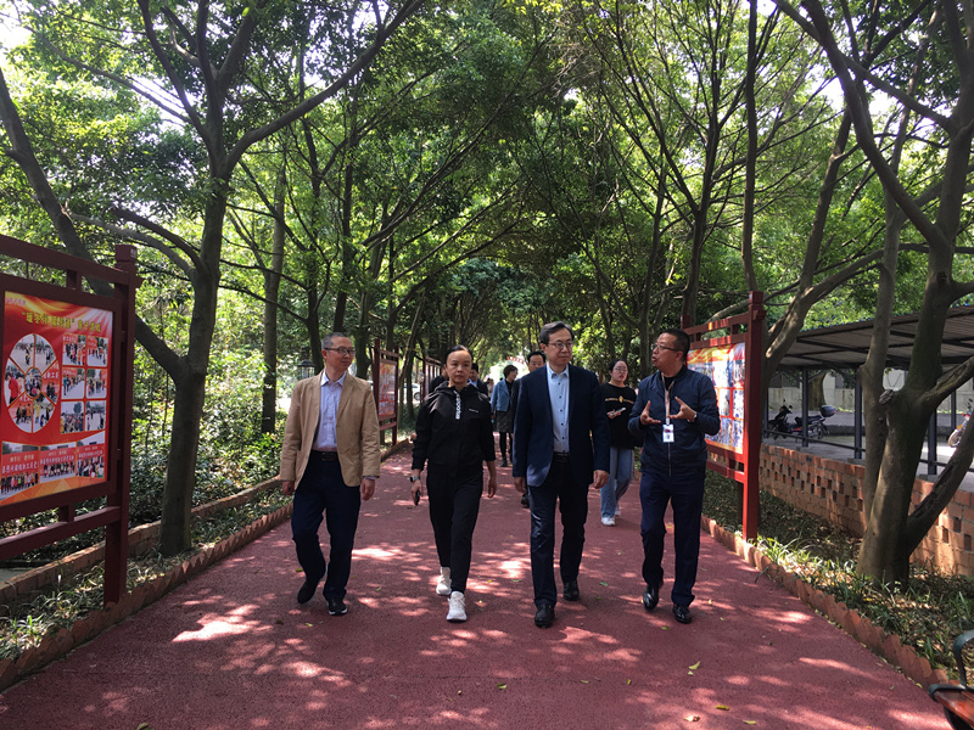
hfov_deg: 61.7
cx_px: 487
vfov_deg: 48.2
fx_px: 816
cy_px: 365
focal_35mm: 29
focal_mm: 4.15
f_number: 2.2
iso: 32
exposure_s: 1/100
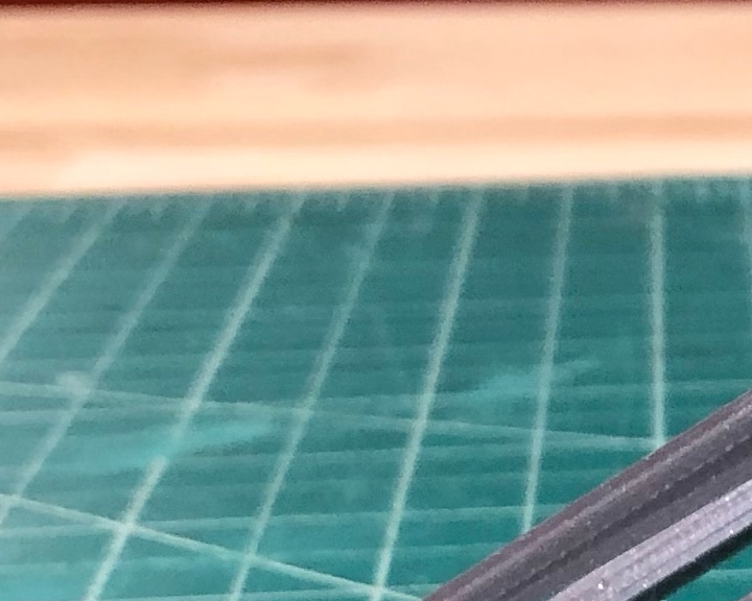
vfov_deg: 10.0
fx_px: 3405
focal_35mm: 153
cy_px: 599
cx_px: 1463
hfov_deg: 11.5
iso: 40
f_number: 1.8
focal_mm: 3.99
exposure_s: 1/20
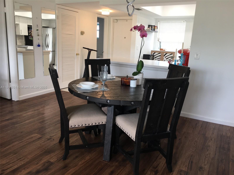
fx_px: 196
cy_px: 88
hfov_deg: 61.7
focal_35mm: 29
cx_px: 117
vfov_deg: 48.2
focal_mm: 4.15
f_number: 2.2
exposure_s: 1/30
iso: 32
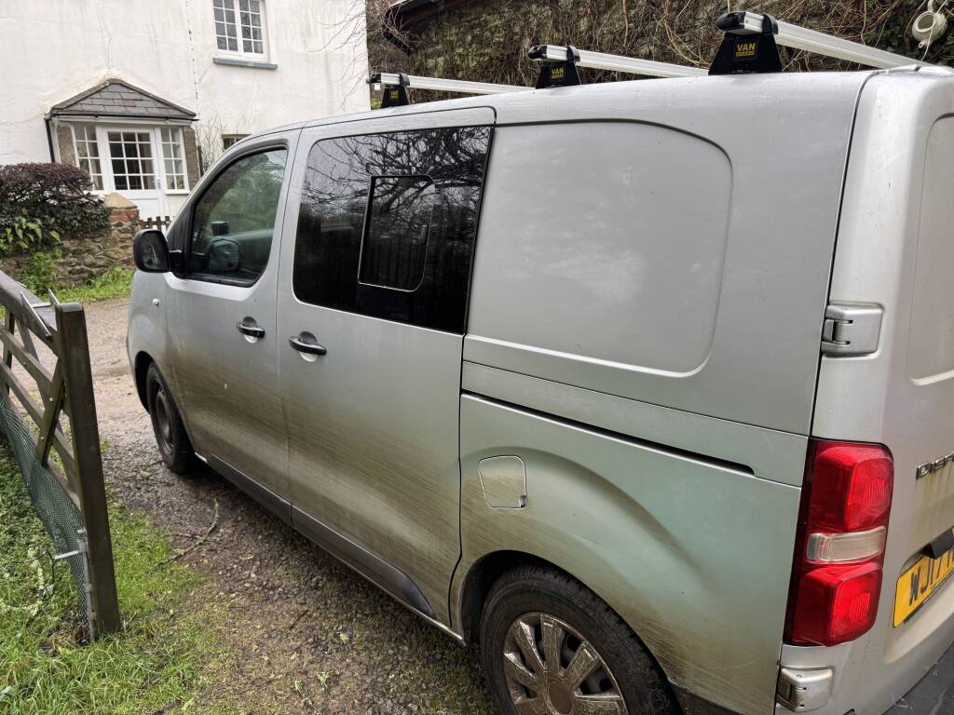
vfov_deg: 56.8
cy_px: 358
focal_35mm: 24
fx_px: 661
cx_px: 477
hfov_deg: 71.6
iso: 80
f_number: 1.78
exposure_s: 1/121
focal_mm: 6.76
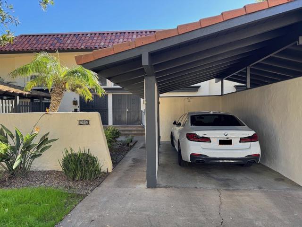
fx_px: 209
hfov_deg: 71.6
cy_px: 114
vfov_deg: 56.8
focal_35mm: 24
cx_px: 151
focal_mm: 6.76
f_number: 1.78
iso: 80
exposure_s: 1/298
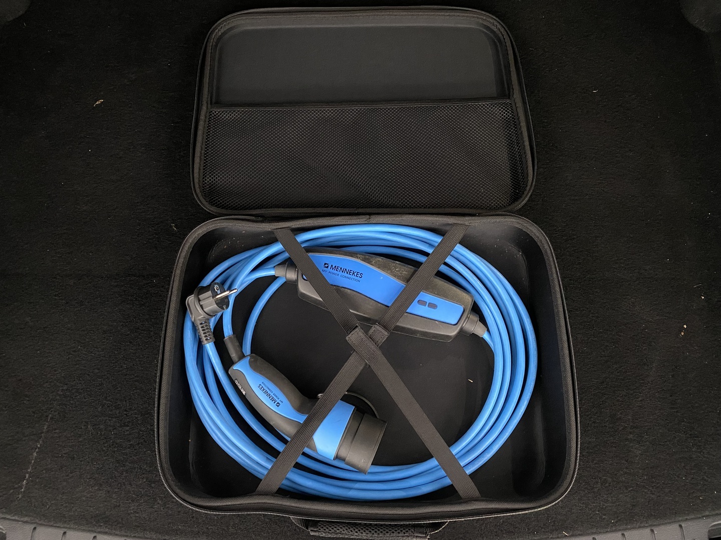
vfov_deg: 53.1
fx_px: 542
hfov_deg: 67.3
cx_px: 360
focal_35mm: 26
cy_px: 270
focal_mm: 4.25
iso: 640
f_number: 1.8
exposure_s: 1/25
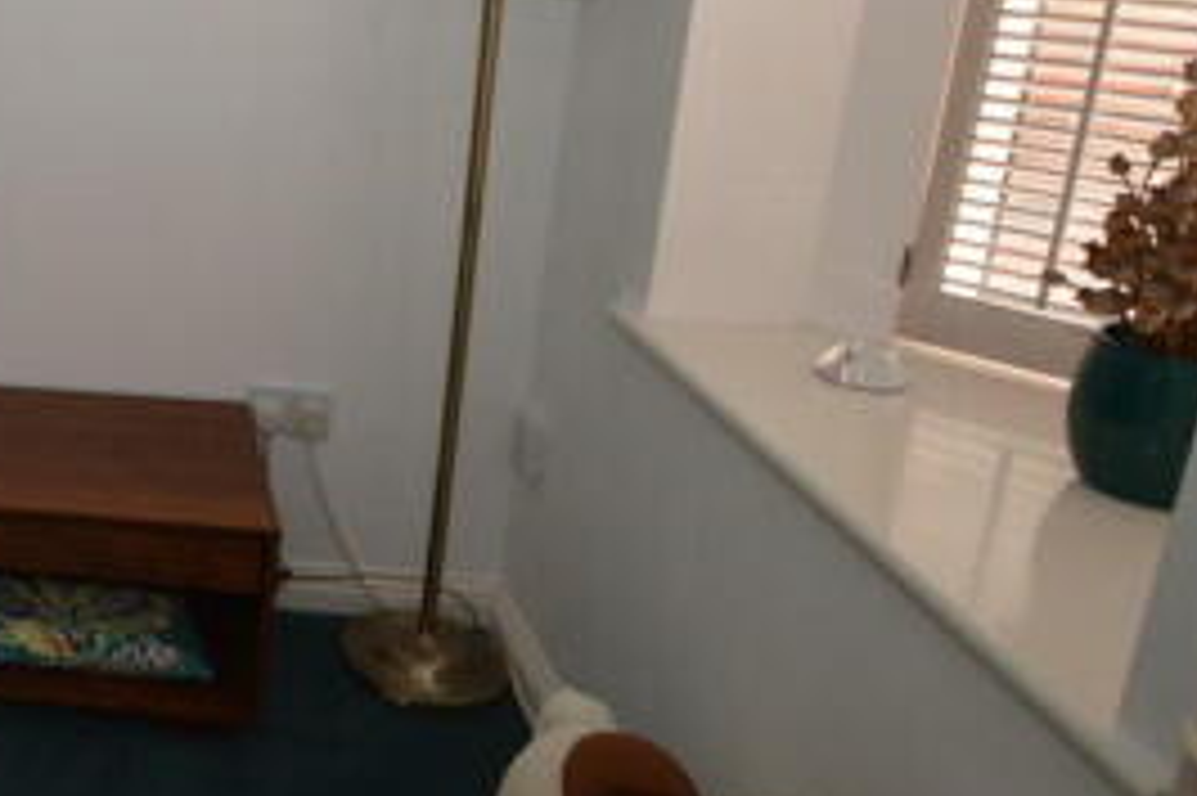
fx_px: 1229
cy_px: 178
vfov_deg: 34.9
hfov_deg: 40.0
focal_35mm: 37
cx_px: -178
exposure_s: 1/60
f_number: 4
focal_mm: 10
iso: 1100
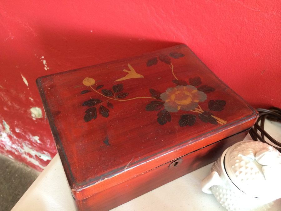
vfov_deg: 46.8
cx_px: 140
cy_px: 106
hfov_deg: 60.0
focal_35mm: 30
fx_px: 244
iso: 160
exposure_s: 1/30
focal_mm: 4.12
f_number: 2.2
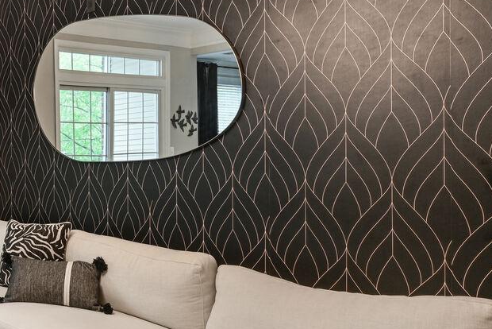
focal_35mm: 39
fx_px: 533
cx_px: -95
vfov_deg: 34.2
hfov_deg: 37.6
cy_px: 167
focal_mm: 14
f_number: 9
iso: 200
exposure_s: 1/3
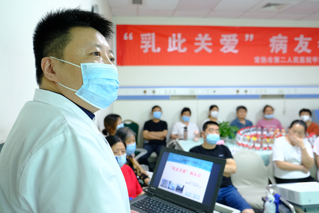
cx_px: 160
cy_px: 106
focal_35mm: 27
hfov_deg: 67.4
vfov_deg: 47.9
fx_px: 239
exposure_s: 1/100
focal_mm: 18
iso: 2000
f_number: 2.8
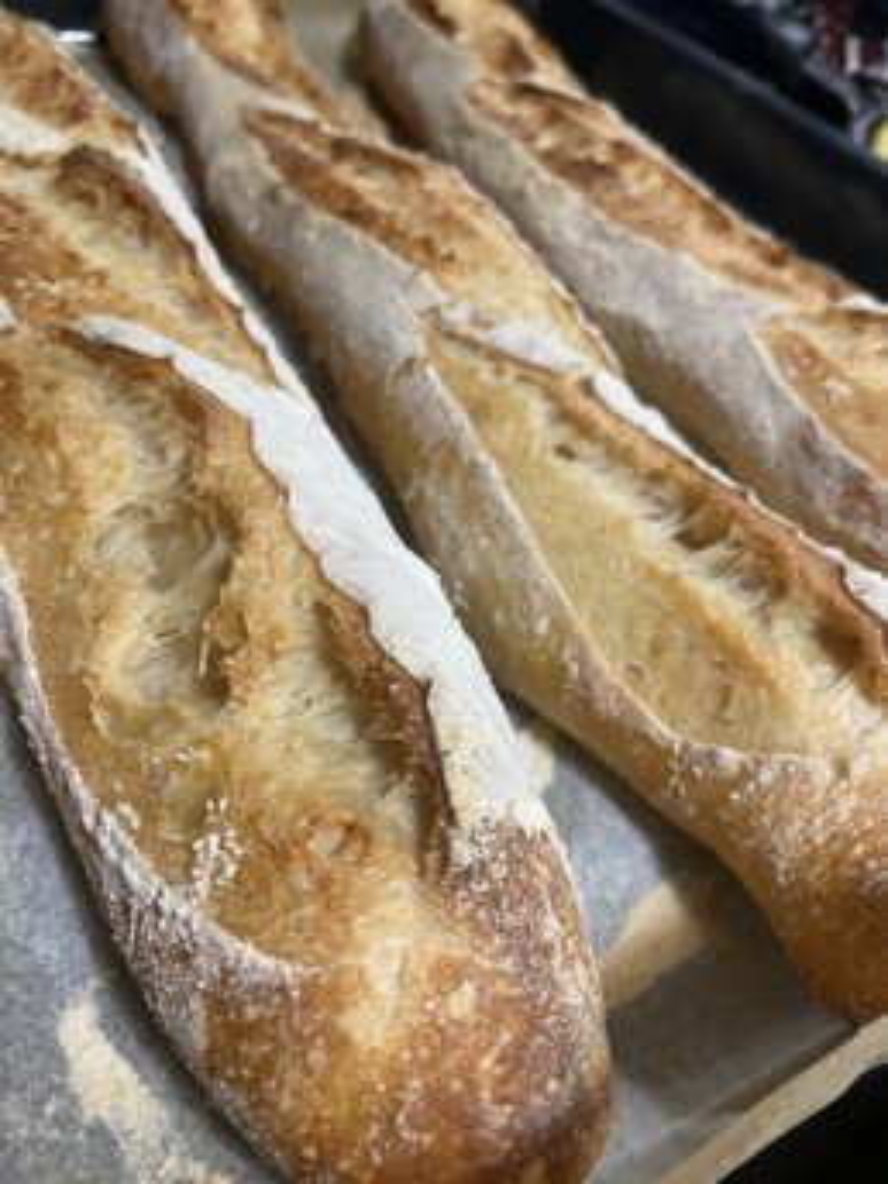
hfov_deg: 53.1
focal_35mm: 26
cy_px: 592
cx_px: 444
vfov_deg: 67.3
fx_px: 889
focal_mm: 4.25
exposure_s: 1/50
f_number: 1.8
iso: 125
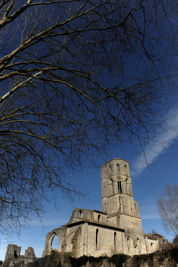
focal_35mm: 24
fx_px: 178
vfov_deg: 73.8
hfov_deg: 53.1
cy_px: 134
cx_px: 89
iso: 200
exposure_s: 1/1250
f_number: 7.1
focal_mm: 24
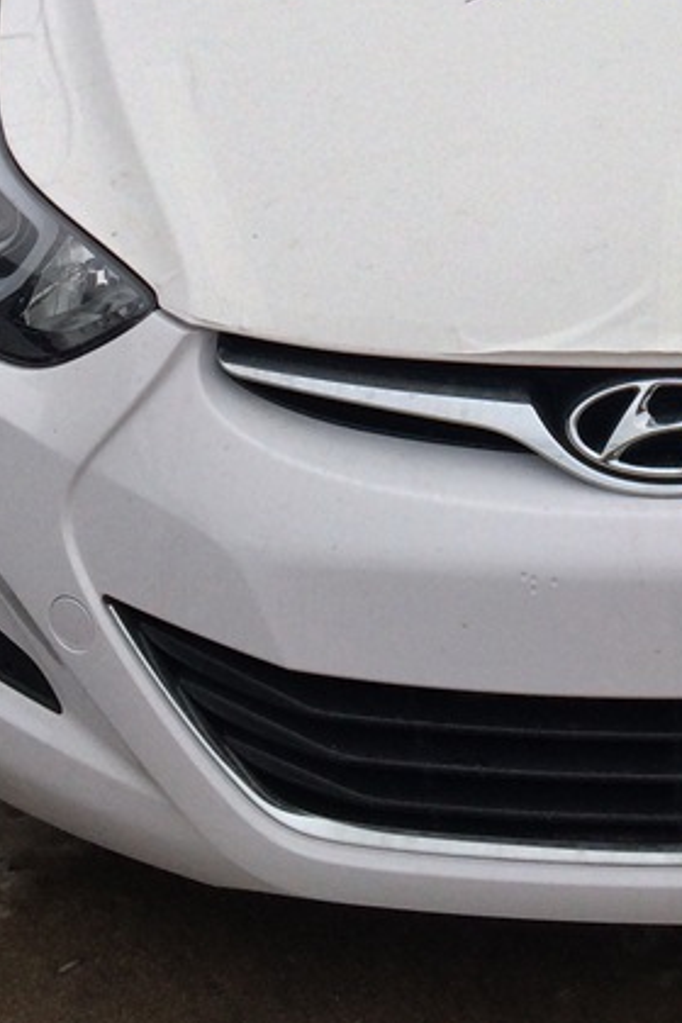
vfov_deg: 25.4
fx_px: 2159
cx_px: 638
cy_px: 7
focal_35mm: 76
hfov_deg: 17.6
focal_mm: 4.12
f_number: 2.2
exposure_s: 1/2740
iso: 32
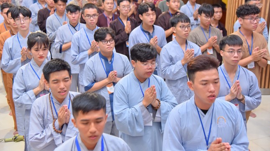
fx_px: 365
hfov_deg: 40.6
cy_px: 64
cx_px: 136
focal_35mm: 51
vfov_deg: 23.4
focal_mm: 48
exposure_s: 1/125
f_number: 4.5
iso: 1250
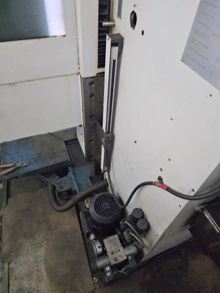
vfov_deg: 73.9
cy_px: 146
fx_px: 195
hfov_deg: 58.9
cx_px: 110
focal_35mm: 23
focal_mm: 6.3
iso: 1600
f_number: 1.7
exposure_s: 1/24
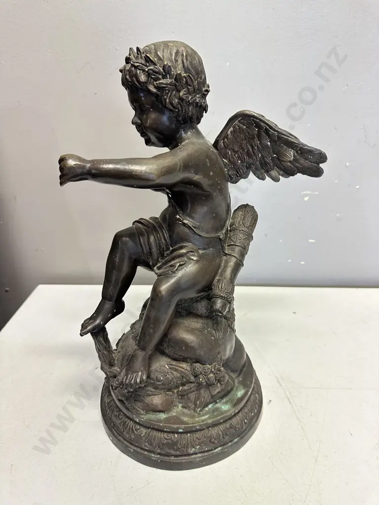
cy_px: 252
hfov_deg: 56.8
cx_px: 190
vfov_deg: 71.6
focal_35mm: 24
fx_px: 350
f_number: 1.78
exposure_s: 1/100
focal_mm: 6.86
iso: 200
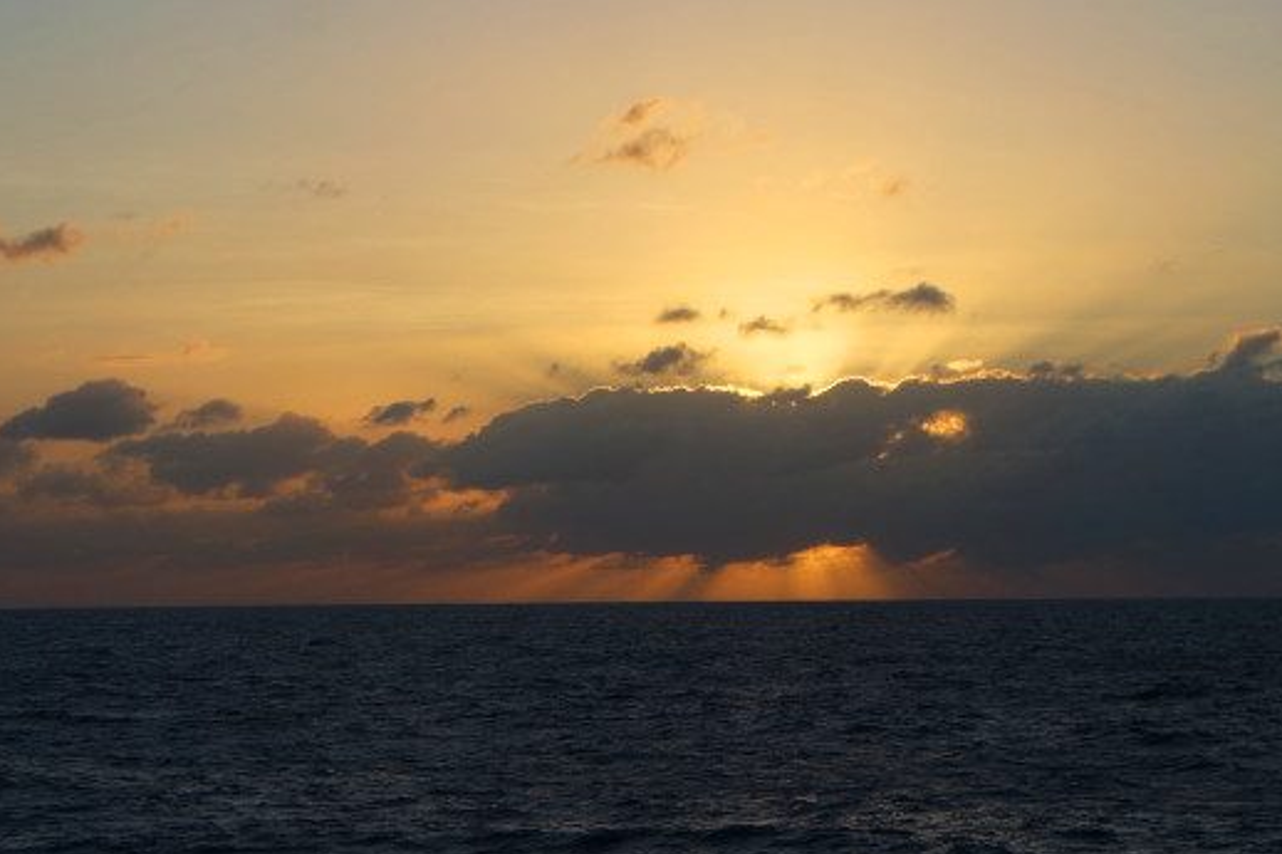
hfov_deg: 17.2
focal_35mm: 119
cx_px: 530
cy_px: 340
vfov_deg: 11.5
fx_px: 4236
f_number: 8
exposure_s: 1/320
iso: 100
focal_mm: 50
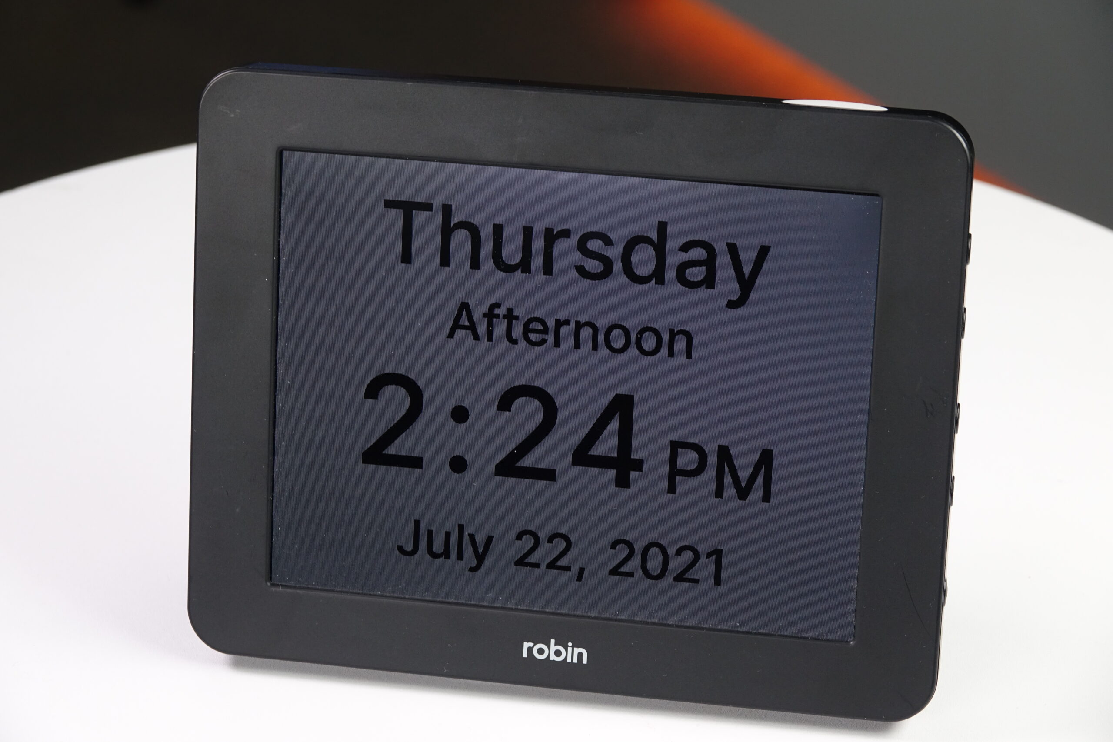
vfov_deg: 11.9
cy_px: 371
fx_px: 3555
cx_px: 556
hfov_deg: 17.8
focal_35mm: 115
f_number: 4
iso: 400
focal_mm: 42.08
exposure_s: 1/160
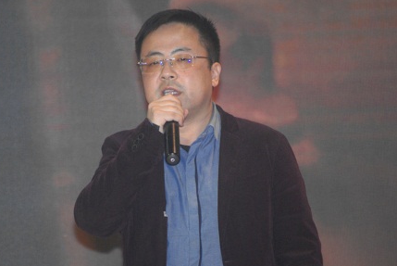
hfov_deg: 4.7
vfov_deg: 3.2
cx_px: 190
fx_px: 4824
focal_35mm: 437
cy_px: 138
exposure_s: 1/125
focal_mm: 250
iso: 400
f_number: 5.6
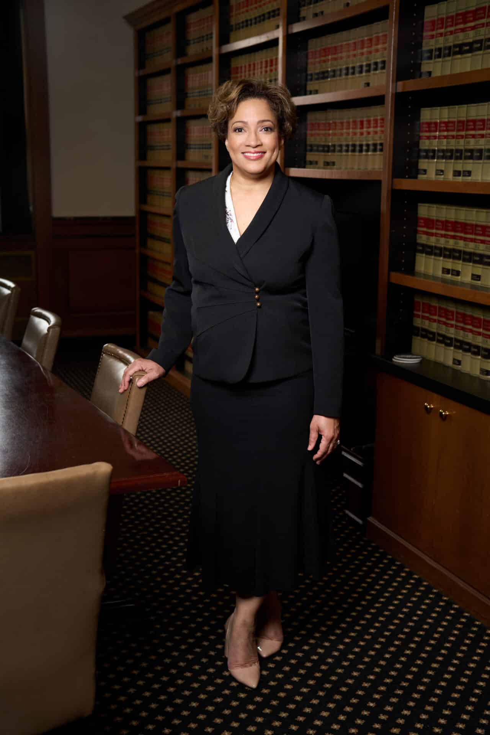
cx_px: 245
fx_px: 1021
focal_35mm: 50
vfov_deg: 39.6
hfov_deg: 27.0
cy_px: 368
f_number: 4
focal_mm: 50
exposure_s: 1/100
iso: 200
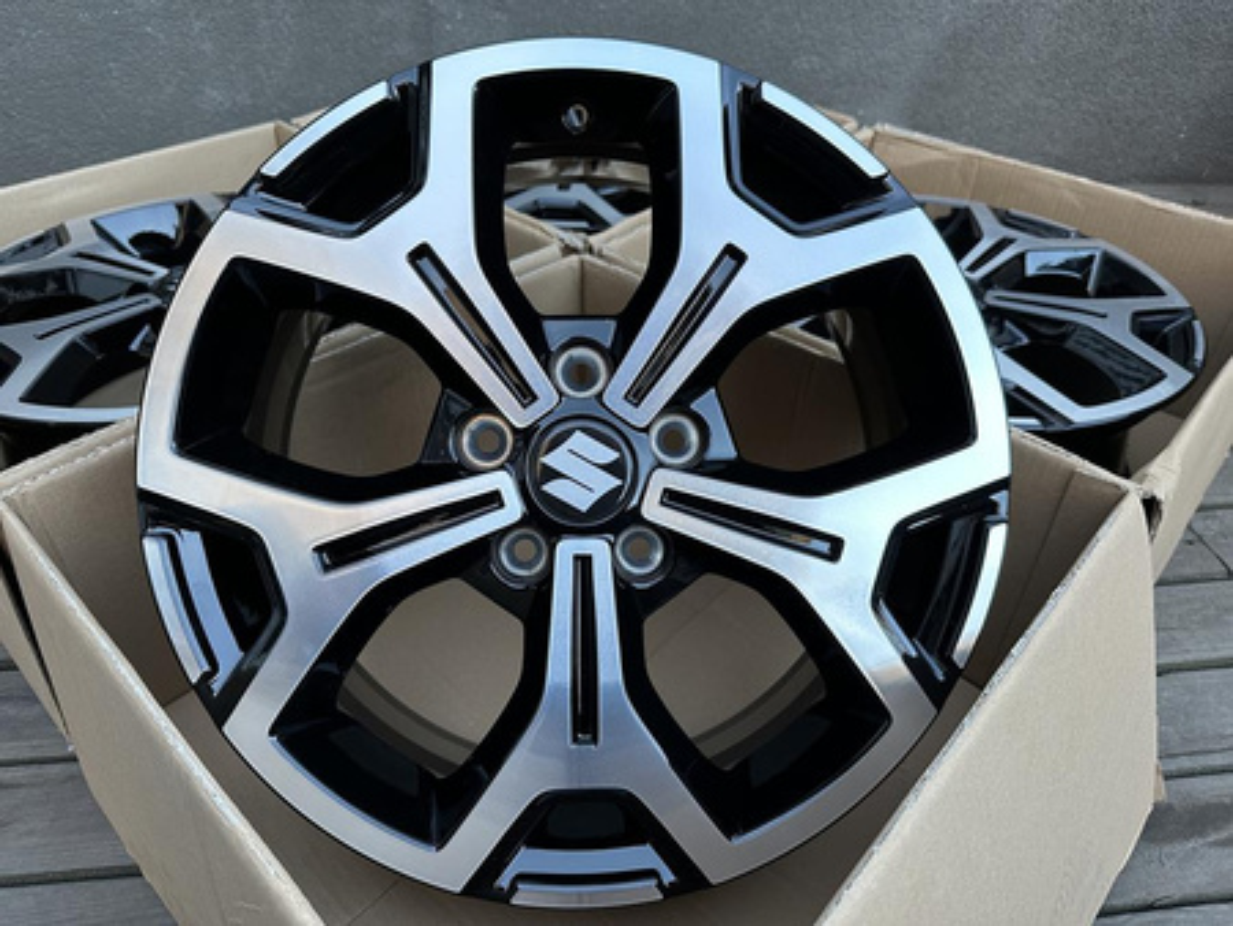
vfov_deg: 56.9
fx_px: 855
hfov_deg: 71.6
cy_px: 463
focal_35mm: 24
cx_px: 616
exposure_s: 1/81
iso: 250
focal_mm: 6.86
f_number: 1.78
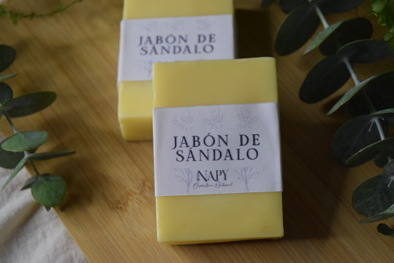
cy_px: 132
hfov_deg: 24.6
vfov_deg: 16.6
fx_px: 903
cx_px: 197
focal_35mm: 82
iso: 1600
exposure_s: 1/250
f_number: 7.1
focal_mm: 55
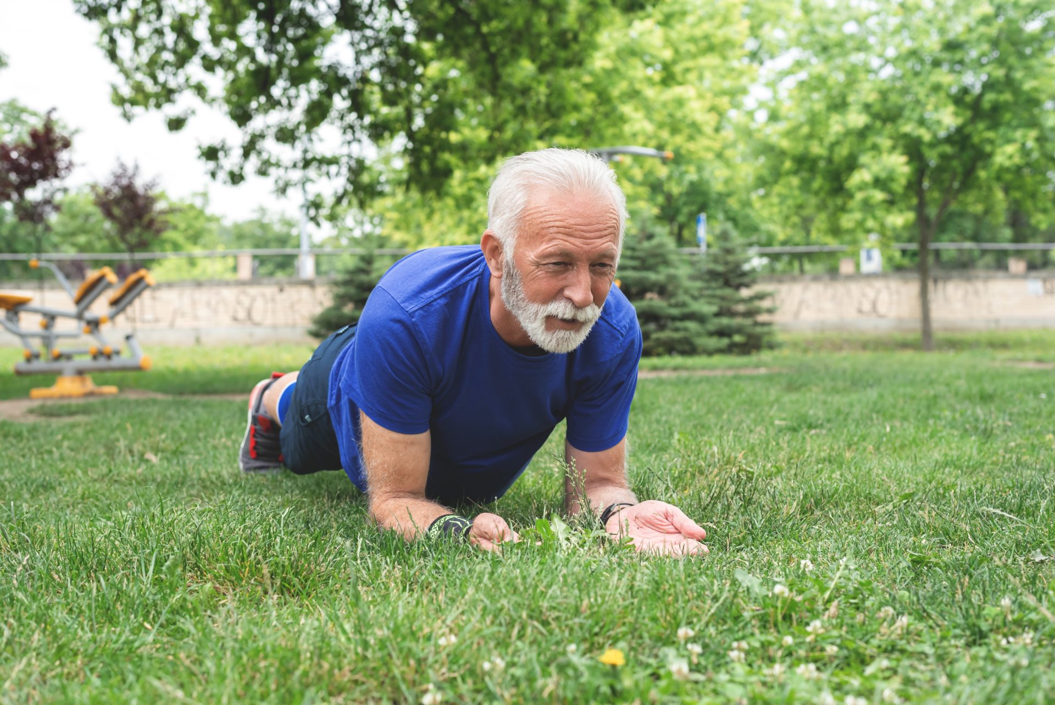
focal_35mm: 50
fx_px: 1466
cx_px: 528
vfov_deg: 27.0
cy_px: 352
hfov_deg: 39.6
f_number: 5.6
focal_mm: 50
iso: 250
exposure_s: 1/400
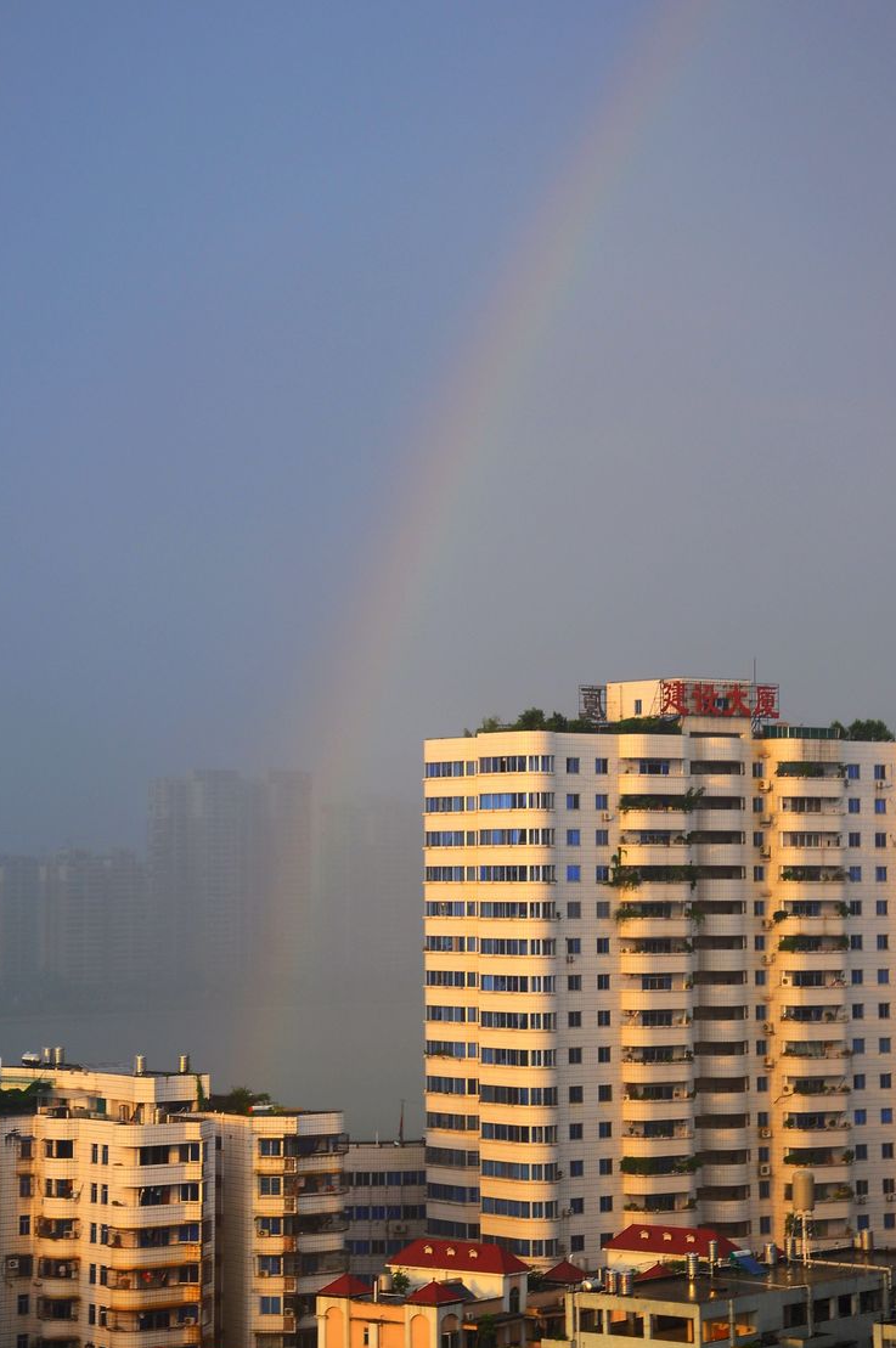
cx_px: 411
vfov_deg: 22.6
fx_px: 3367
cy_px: 679
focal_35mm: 90
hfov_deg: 15.2
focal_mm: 52
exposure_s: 1/20
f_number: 8
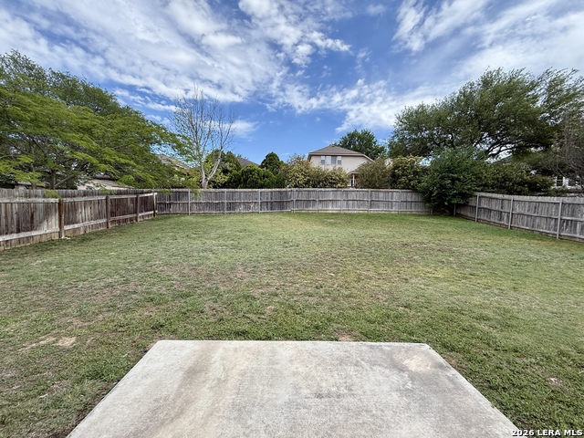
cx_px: 292
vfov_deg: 85.7
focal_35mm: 14
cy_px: 219
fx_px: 236
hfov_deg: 102.1
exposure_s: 1/789
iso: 64
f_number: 2.2
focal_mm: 2.22
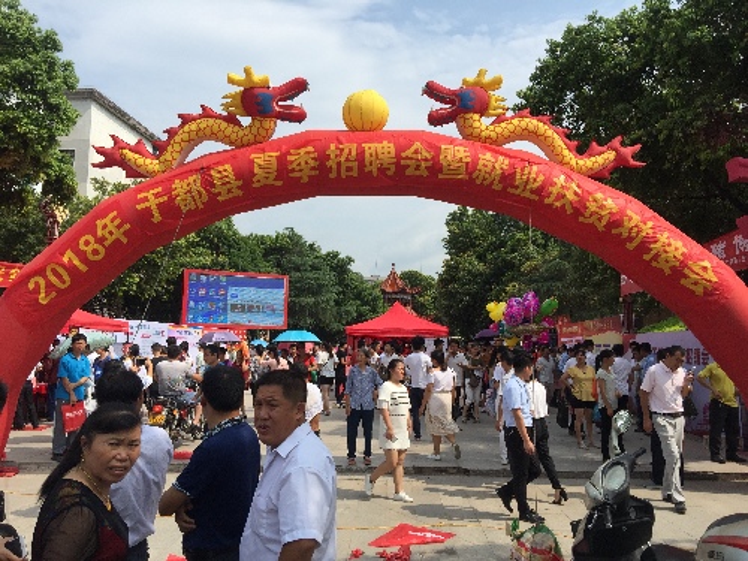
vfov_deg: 48.2
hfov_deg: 61.7
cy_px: 280
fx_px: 627
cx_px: 374
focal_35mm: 29
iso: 32
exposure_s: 1/2475
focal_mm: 4.15
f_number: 2.2
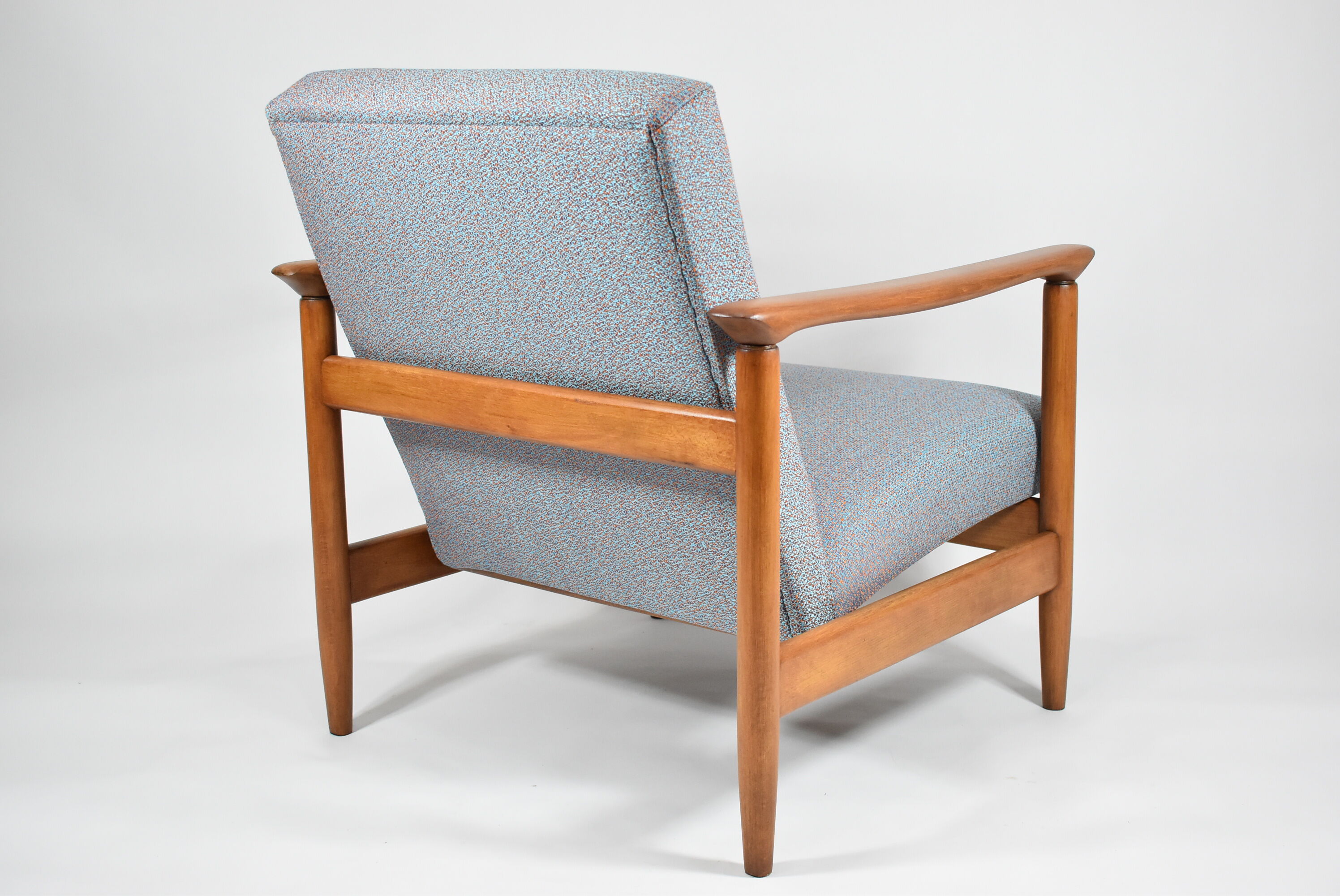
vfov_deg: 29.0
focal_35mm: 46
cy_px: 448
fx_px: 1732
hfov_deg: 42.3
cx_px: 670
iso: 1400
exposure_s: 1/125
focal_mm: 31
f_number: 4.2
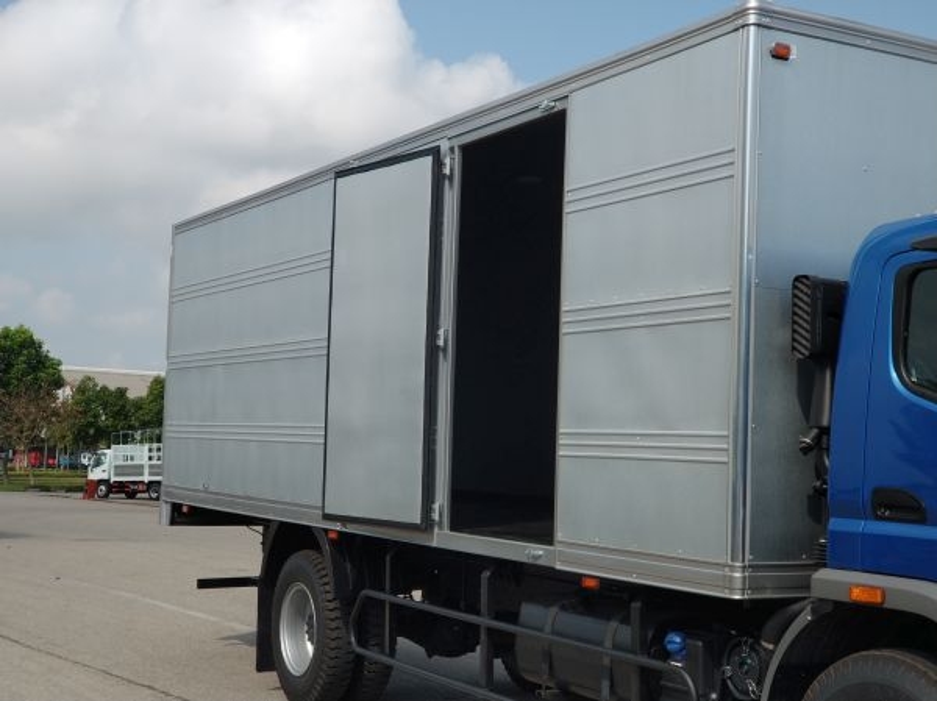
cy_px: 350
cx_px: 468
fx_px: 1406
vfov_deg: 28.0
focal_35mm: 52
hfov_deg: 36.8
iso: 100
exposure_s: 1/739
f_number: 2.6
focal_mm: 6.06
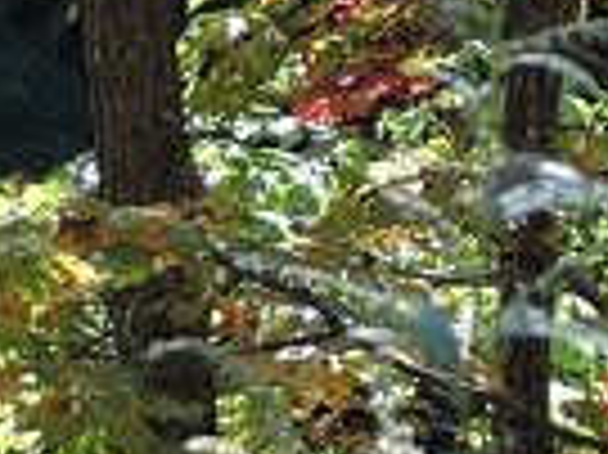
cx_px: 851
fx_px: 7300
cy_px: -589
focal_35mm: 416
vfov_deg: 3.5
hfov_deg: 4.7
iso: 100
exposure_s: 1/125
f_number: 3.9
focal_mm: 12.4
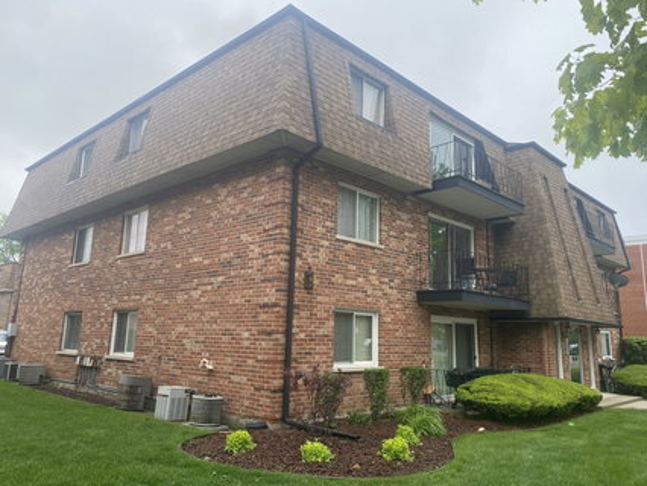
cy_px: 243
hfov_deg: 67.3
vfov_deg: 53.1
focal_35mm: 26
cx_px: 324
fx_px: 486
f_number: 1.8
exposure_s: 1/549
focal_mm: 4.25
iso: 32
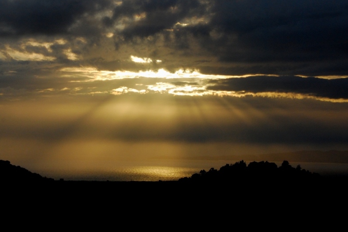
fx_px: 1031
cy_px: 92
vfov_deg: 12.8
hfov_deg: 19.1
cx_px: 143
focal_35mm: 107
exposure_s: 1/640
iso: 400
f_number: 13
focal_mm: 55
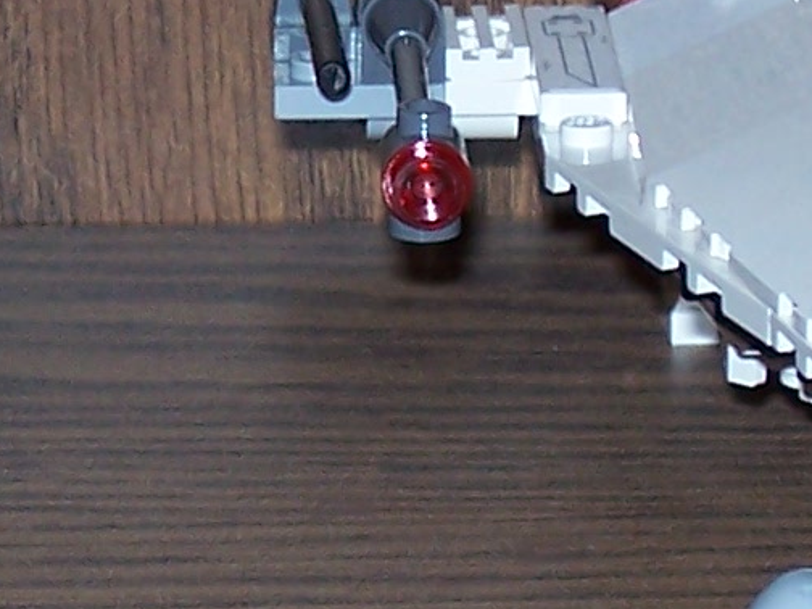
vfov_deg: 4.4
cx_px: 3
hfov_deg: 5.9
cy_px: 354
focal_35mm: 337
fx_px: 7905
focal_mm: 10.8
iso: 80
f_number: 4
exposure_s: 1/90
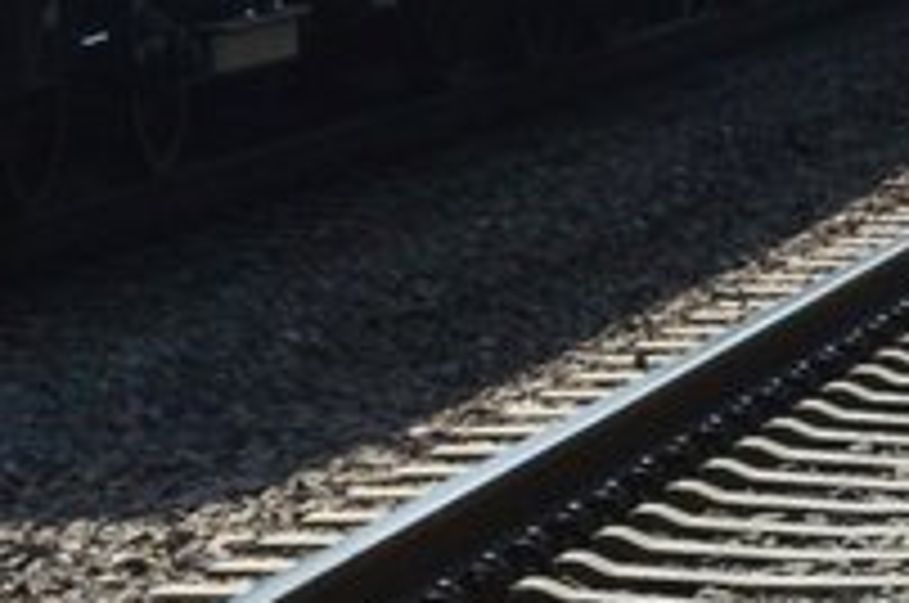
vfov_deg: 4.9
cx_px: 68
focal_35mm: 273
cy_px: -549
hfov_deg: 7.5
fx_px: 6882
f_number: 11
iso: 400
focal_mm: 46
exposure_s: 1/500
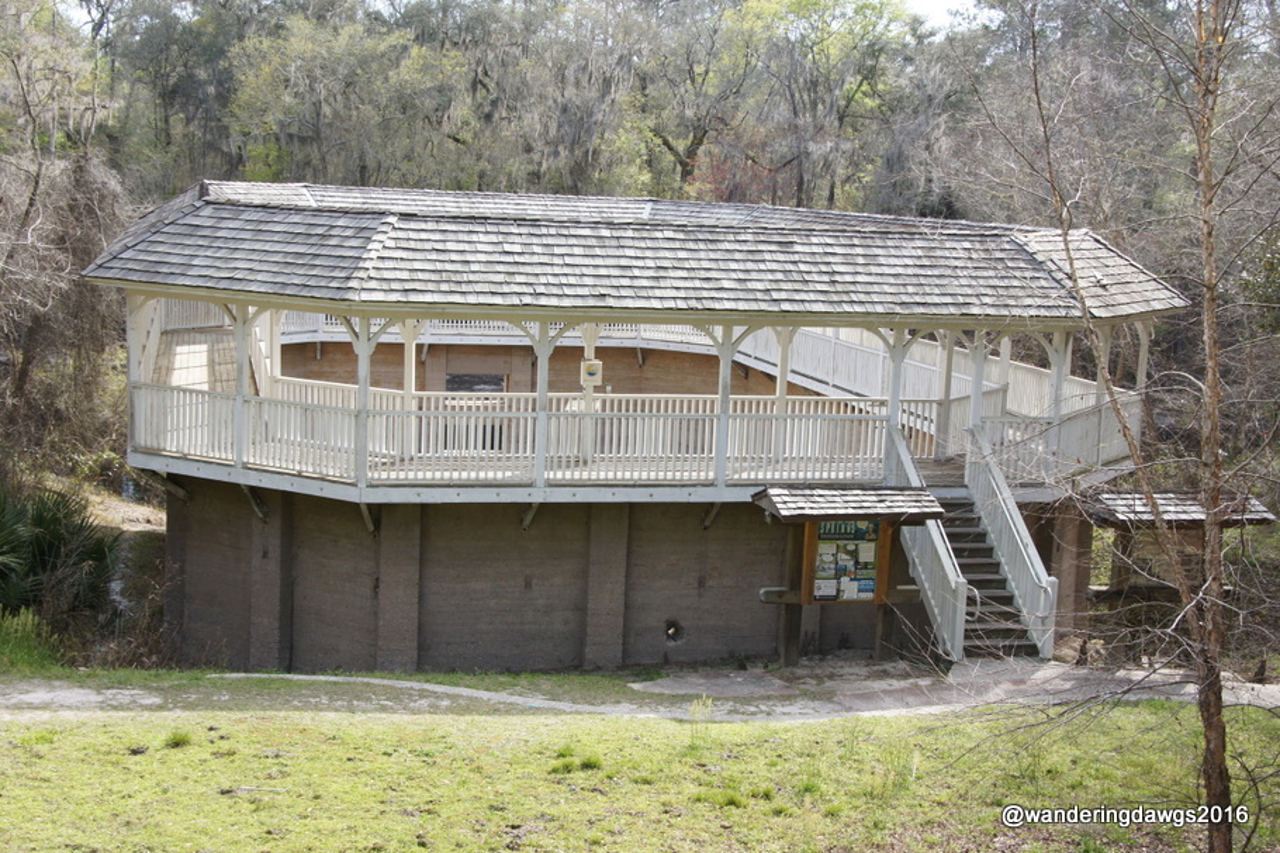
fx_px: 1599
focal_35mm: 45
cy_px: 426
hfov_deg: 43.6
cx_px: 640
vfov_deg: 29.8
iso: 200
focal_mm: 30
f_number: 10
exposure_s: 1/80
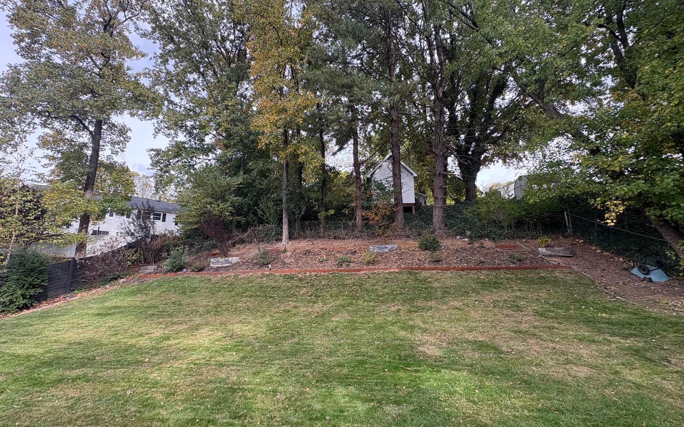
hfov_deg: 101.5
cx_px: 345
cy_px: 212
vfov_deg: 74.8
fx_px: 280
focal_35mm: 15
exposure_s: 1/224
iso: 64
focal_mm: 2.22
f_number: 2.2
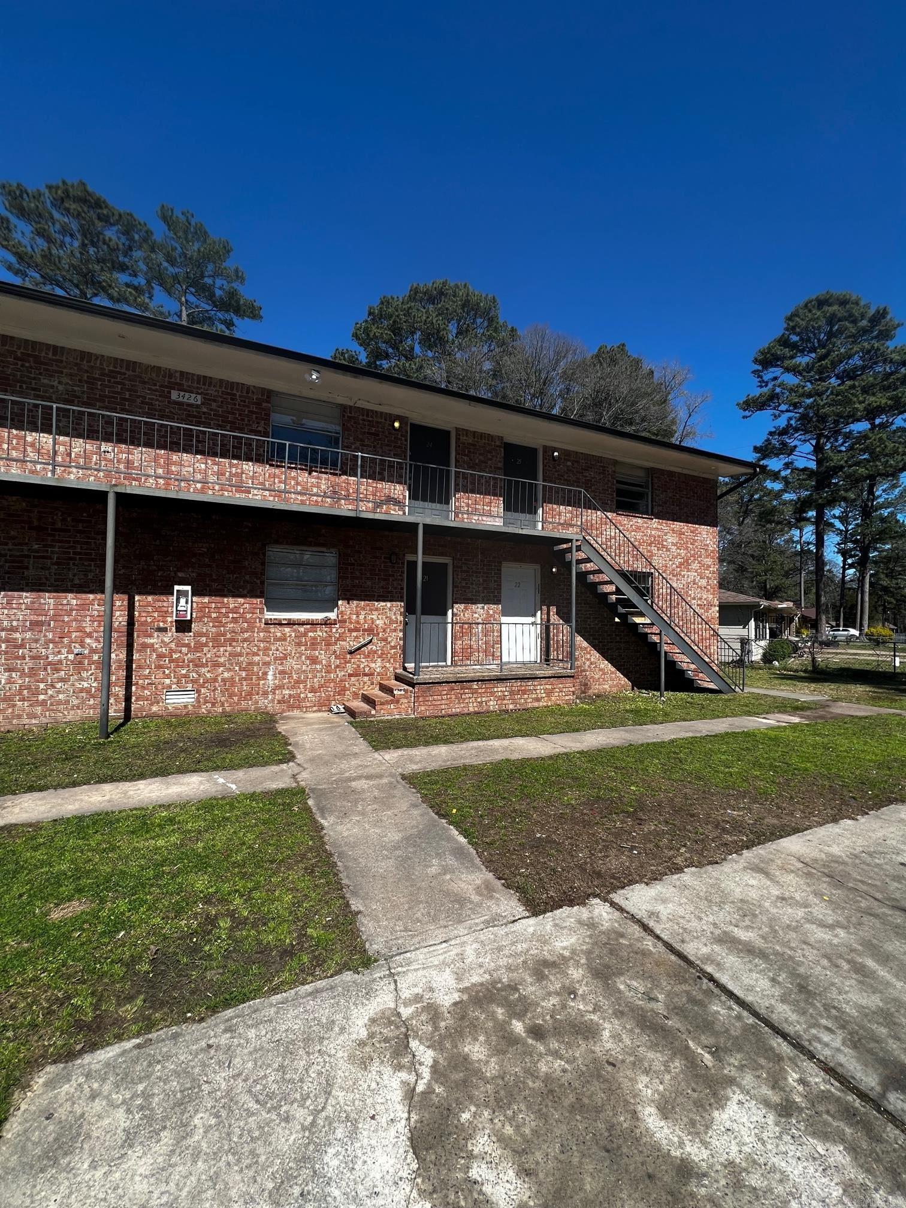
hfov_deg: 89.9
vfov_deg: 106.2
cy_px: 604
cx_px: 453
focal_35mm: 13
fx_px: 454
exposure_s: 1/1233
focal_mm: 1.57
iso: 32
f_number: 1.8
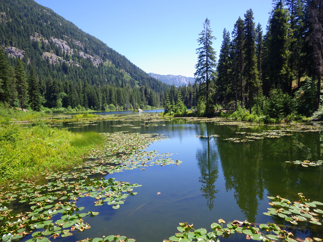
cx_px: 162
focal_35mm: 25
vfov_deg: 54.9
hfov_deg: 69.4
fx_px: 233
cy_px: 121
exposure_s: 1/800
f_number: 2.8
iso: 125
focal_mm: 4.5
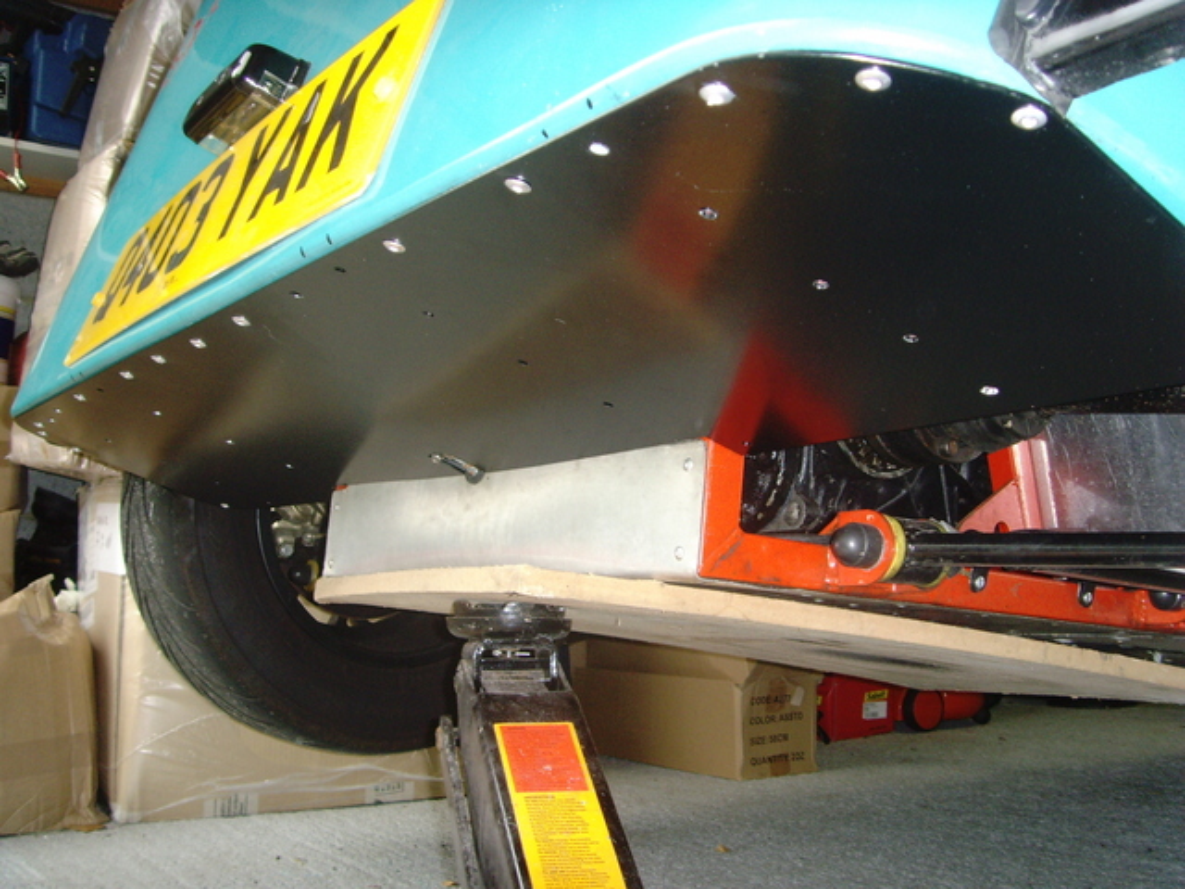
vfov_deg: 36.8
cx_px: 592
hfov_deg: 47.9
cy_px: 444
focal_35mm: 39
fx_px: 1335
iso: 200
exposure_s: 1/45
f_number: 3.5
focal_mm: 6.6
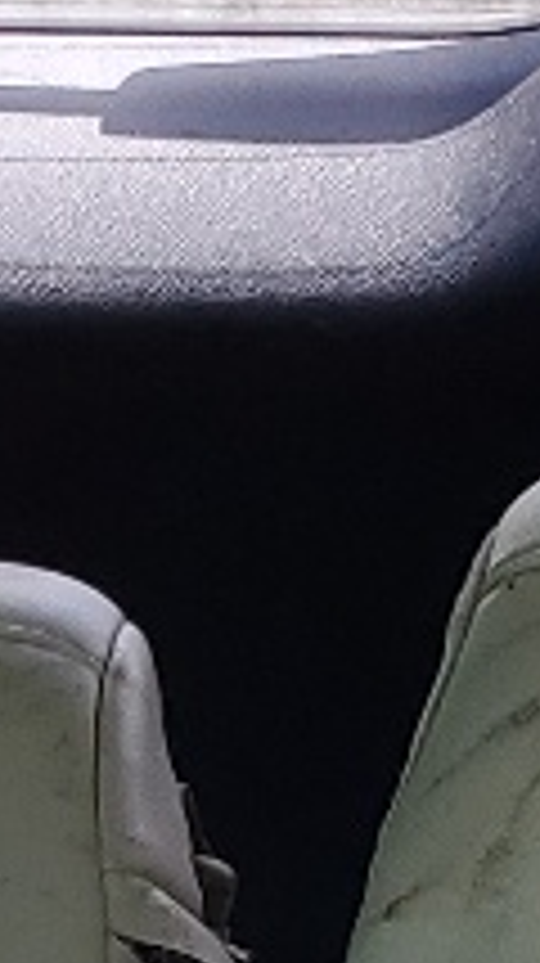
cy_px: 2007
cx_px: 1354
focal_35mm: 212
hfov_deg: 5.5
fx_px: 5409
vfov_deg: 9.4
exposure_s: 1/120
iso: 52
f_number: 1.5
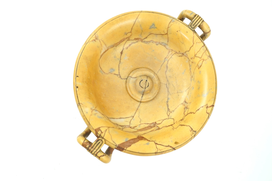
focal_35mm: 45
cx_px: 136
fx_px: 340
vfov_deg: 29.9
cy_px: 90
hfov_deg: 43.6
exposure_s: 1/50
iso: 640
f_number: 6.3
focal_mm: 30
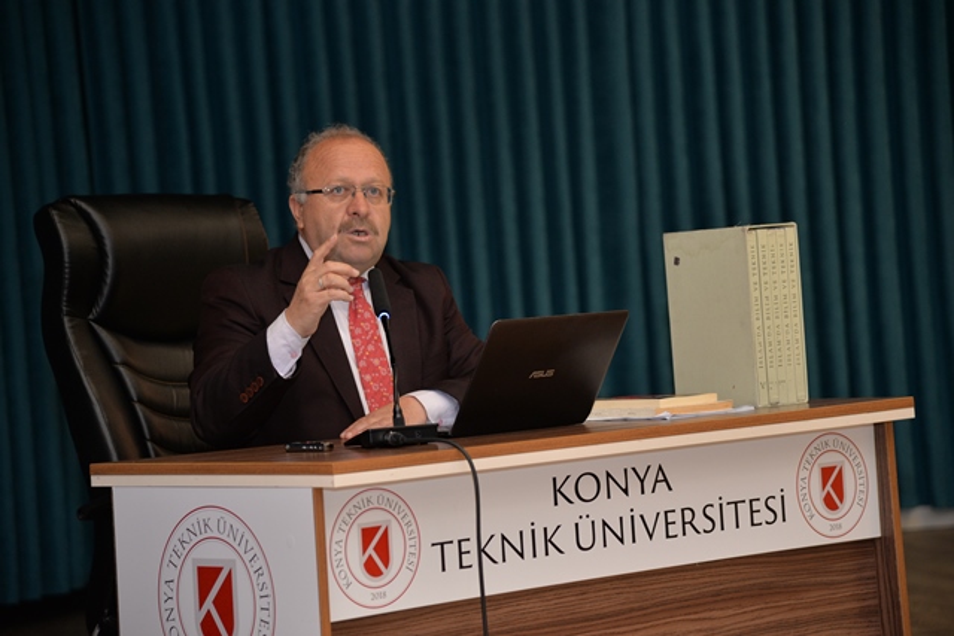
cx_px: 477
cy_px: 318
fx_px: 3181
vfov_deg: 11.4
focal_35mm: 120
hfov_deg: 17.1
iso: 800
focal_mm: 120
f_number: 4
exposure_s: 1/60
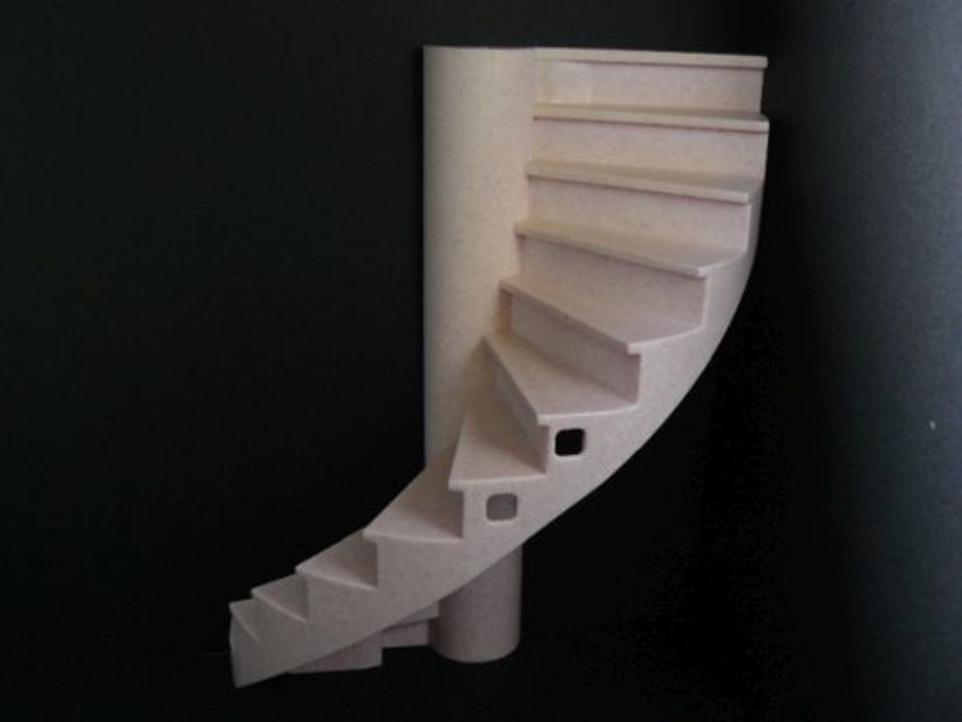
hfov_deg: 51.3
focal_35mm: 36
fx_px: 1001
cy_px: 361
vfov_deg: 39.7
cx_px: 481
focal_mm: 6
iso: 100
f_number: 2.8
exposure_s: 1/30
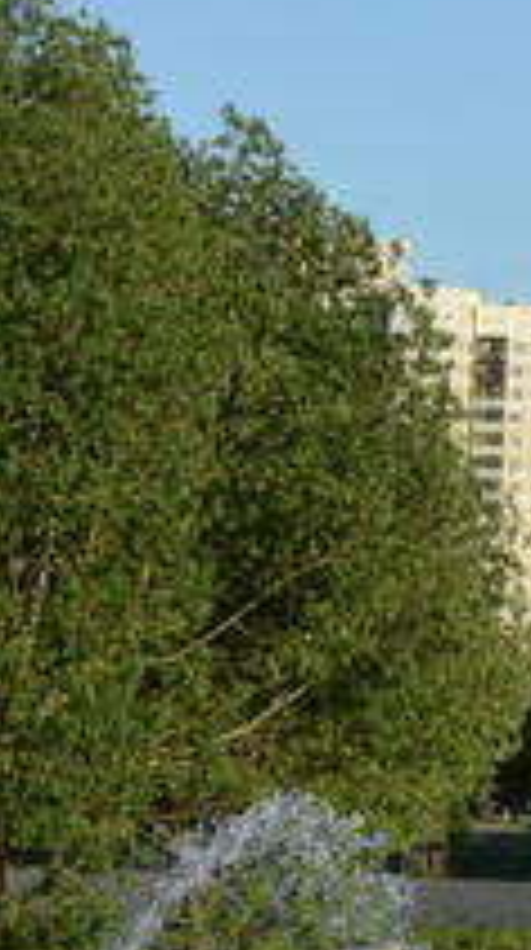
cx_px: 1953
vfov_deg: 9.5
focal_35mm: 227
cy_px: 261
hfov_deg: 4.9
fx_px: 5711
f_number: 9
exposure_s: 1/160
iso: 100
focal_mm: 35
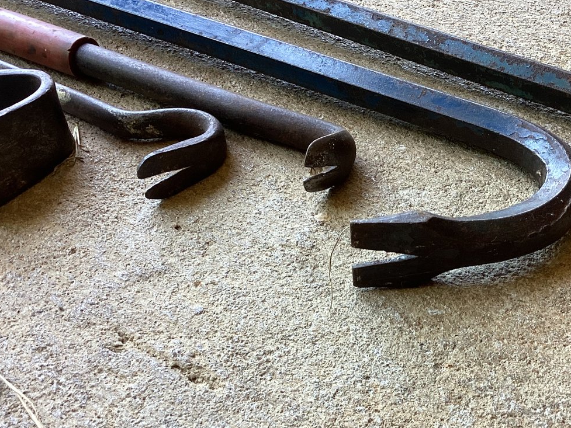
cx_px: 408
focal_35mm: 48
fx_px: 792
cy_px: 302
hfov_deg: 38.9
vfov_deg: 29.9
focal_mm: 3.3
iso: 64
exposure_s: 1/60
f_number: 2.4
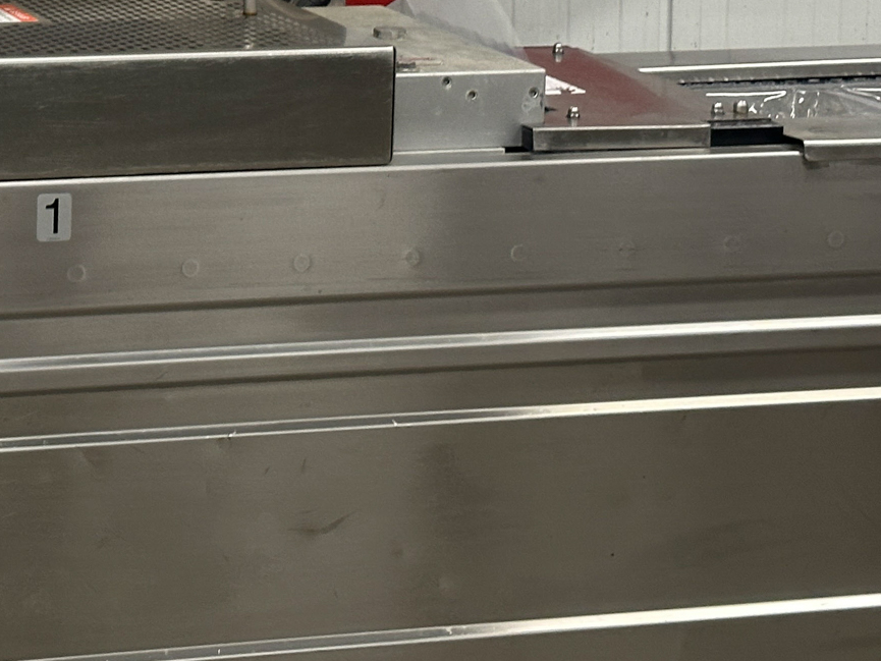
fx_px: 2825
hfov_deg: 17.3
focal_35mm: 111
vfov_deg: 13.1
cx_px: -4
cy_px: -38
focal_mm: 6.86
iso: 250
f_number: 1.8
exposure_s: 1/50
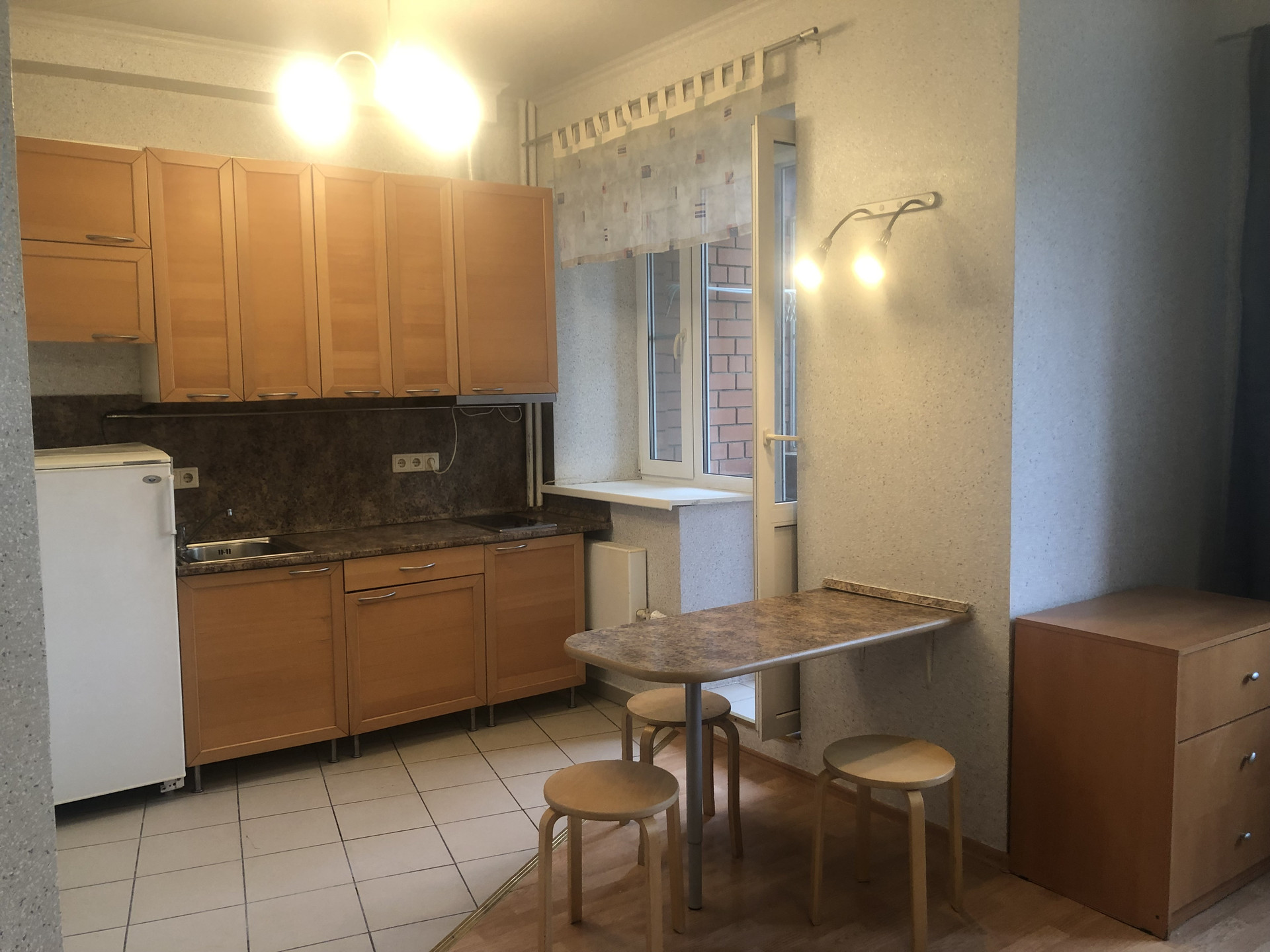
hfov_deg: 63.4
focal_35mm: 28
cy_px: 476
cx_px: 635
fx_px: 1027
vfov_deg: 49.7
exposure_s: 1/20
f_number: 1.8
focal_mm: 3.99
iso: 40
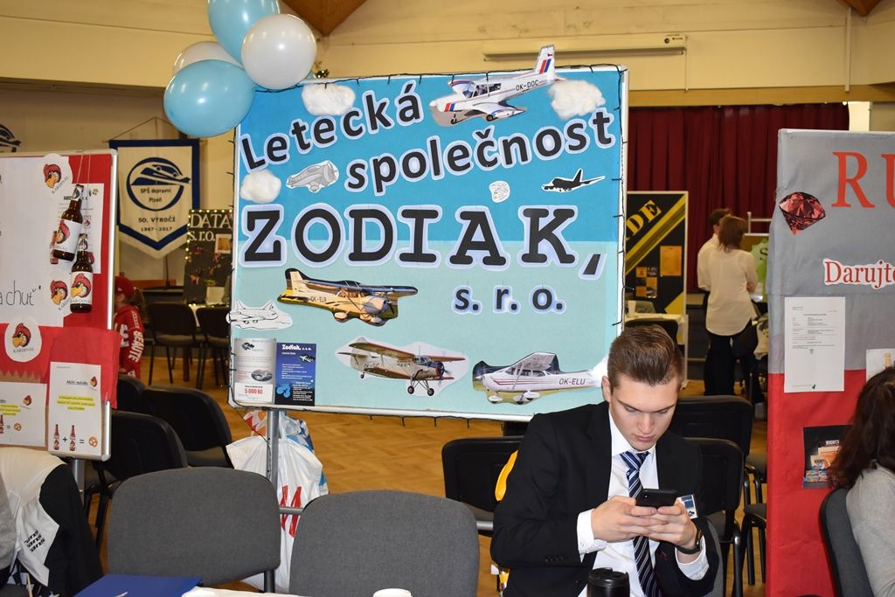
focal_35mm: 44
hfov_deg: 45.0
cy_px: 298
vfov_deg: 30.9
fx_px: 1082
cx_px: 448
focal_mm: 29
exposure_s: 1/80
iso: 800
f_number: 4.2
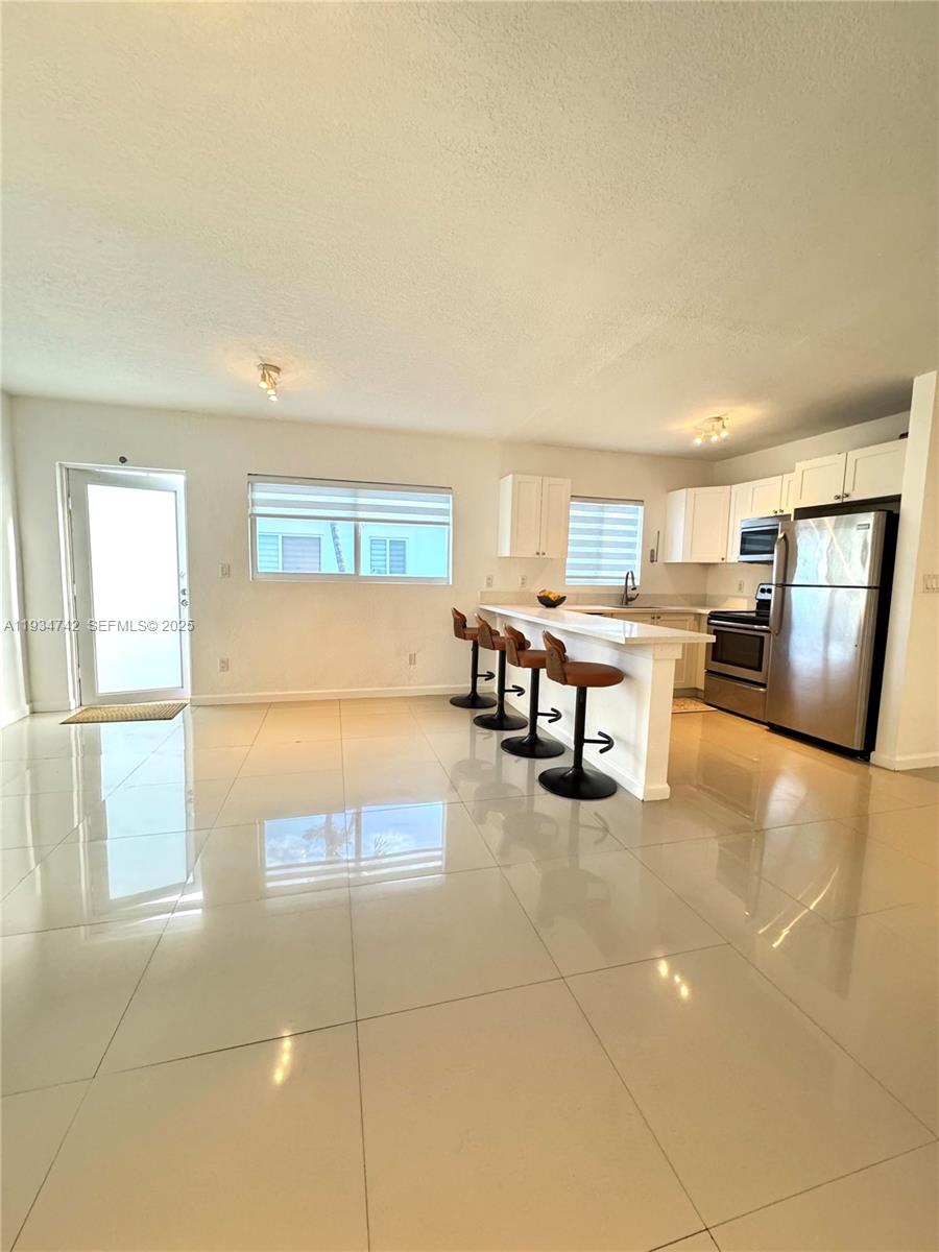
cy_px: 626
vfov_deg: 102.1
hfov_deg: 85.7
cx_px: 470
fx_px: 506
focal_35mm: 14
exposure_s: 1/60
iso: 400
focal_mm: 2.22
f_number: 2.2
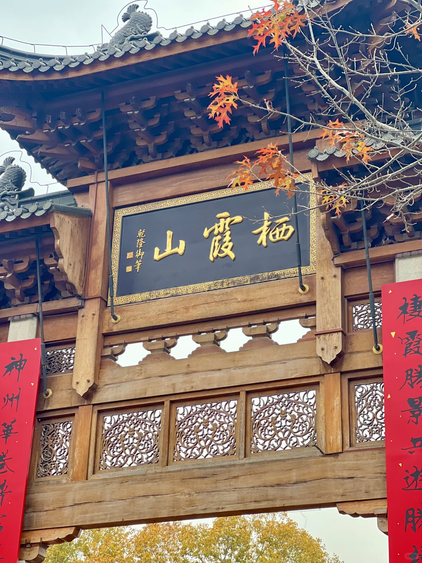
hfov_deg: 19.1
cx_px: 211
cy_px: 282
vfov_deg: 25.3
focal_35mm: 77
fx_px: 1252
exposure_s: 1/121
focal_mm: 9
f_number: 2.8
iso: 125
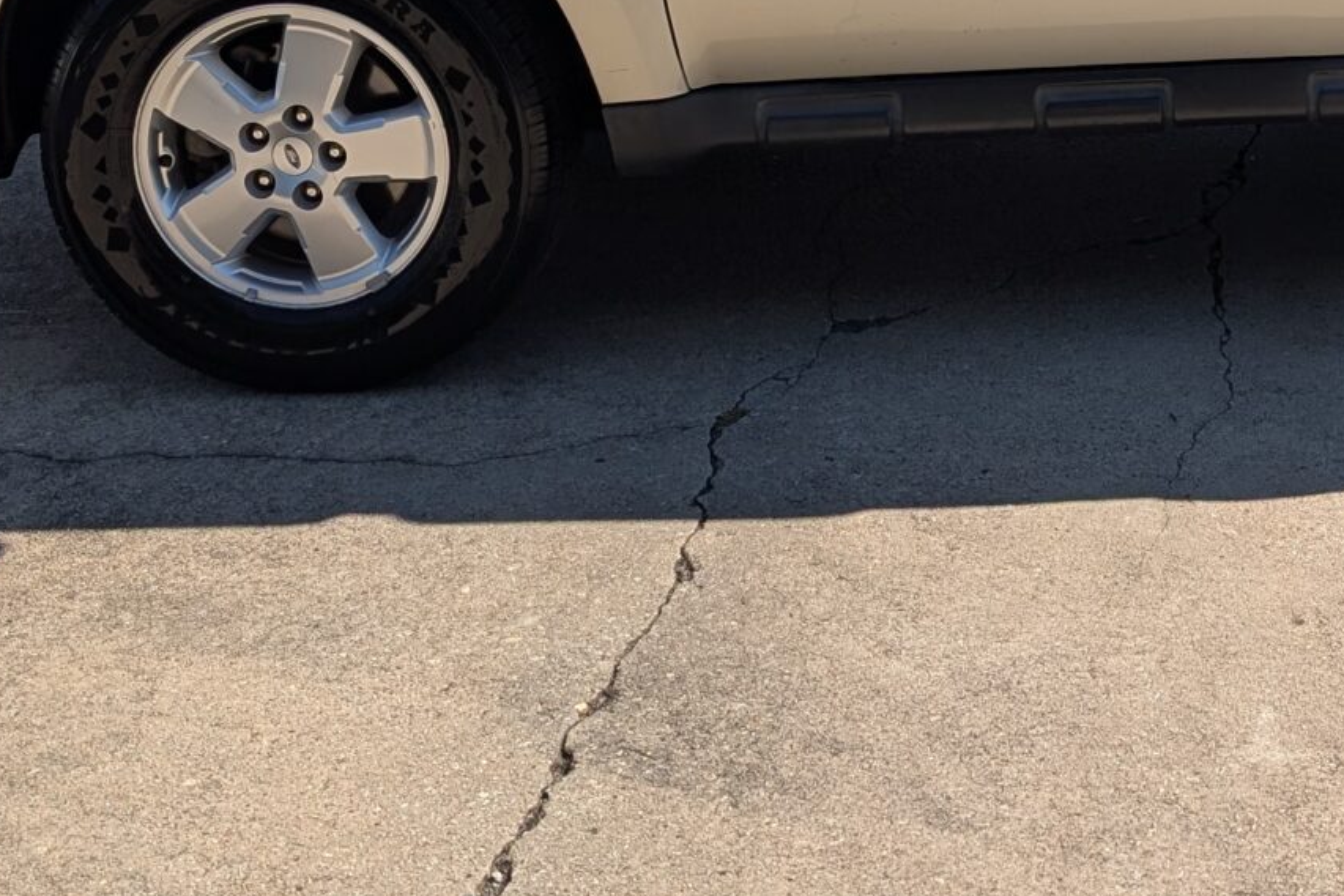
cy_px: -310
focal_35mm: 75
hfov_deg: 25.8
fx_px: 2800
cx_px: 1290
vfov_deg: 17.0
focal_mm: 6.9
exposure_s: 1/917
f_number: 1.68
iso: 20
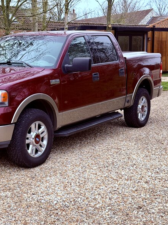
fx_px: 421
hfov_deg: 22.4
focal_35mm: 65
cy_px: 113
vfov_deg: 29.8
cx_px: 46
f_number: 1.78
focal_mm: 6.76
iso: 80
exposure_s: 1/388
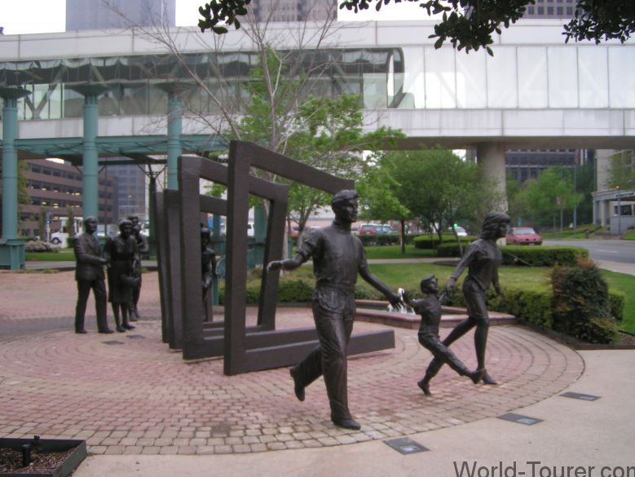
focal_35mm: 39
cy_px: 241
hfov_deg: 47.8
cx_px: 320
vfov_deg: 36.8
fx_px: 716
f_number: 2.8
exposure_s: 1/80
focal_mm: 5.8
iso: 50
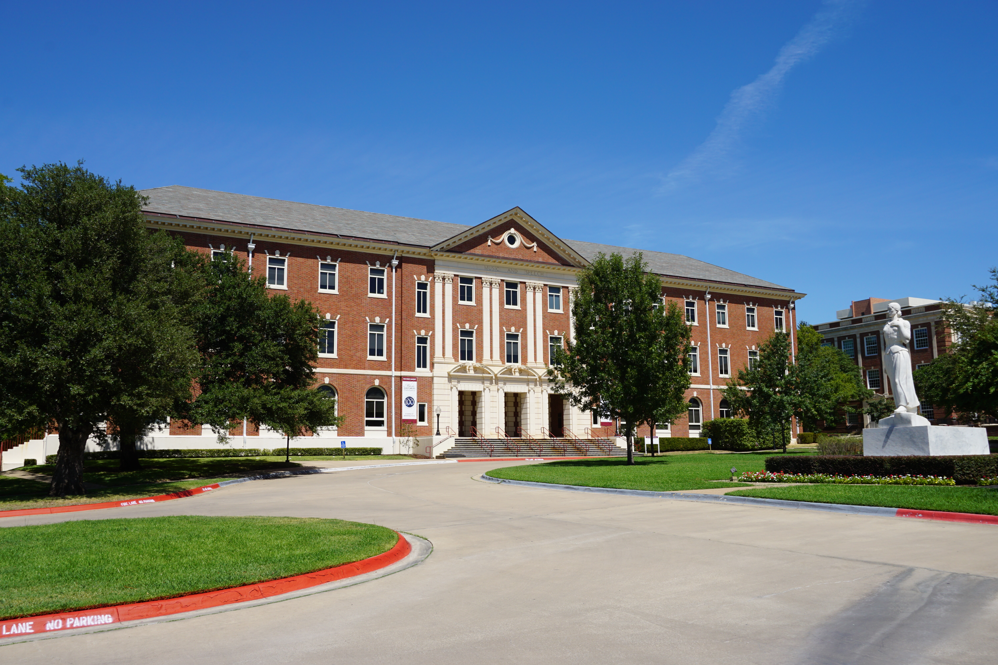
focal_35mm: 32
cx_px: 499
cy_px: 332
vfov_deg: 41.7
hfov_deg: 59.5
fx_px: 873
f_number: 11
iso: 100
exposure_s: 1/160
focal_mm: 21
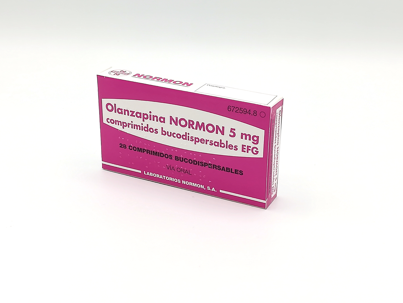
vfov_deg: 24.8
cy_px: 152
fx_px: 687
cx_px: 202
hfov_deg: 32.7
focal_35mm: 59
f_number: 2.2
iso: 50
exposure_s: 1/385
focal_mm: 3.83
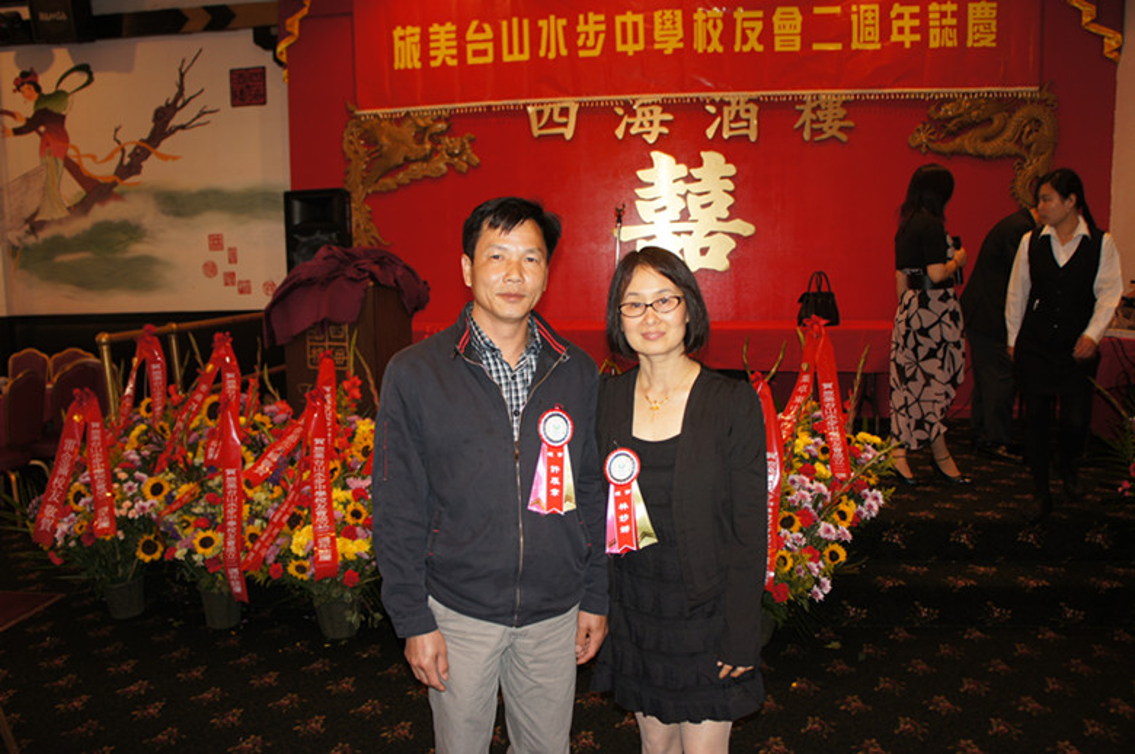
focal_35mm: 27
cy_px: 377
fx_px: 850
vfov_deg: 47.8
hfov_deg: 67.4
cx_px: 568
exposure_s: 1/20
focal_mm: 18
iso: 200
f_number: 3.5
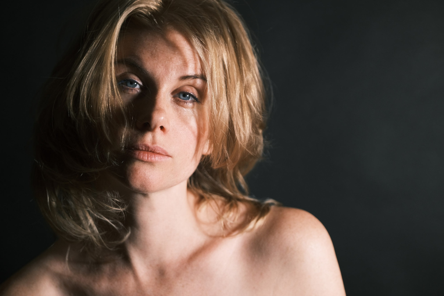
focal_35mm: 75
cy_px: 148
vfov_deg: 18.2
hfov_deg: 27.0
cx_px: 222
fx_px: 925
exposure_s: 1/250
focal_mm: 50
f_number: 2.8
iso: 1000
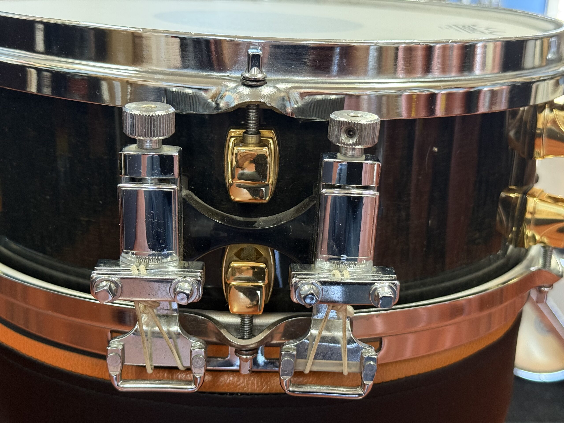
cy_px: 212
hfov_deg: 39.7
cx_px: 282
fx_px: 782
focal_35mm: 48
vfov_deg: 30.3
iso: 320
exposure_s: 1/40
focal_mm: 6.76
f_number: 1.78
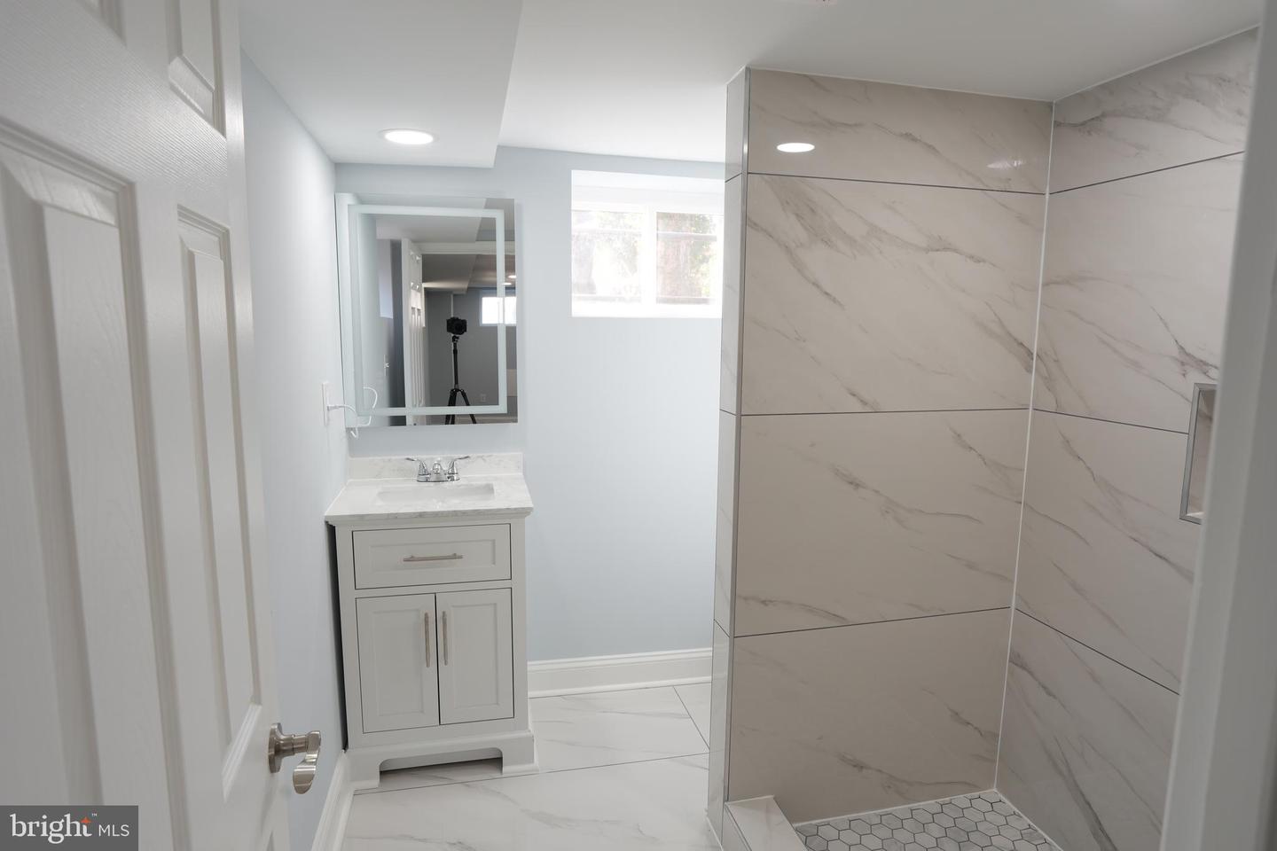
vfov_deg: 61.9
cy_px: 426
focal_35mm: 20
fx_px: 709
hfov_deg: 84.0
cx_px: 638
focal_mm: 20
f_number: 8
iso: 100
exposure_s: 1/6
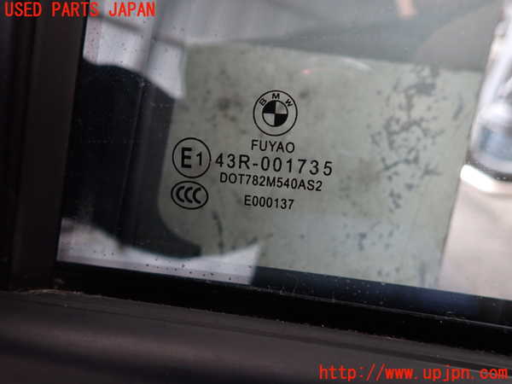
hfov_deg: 69.4
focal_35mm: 25
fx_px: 370
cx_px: 256
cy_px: 192
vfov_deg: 54.9
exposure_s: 1/40
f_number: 2
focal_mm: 4.5
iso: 200
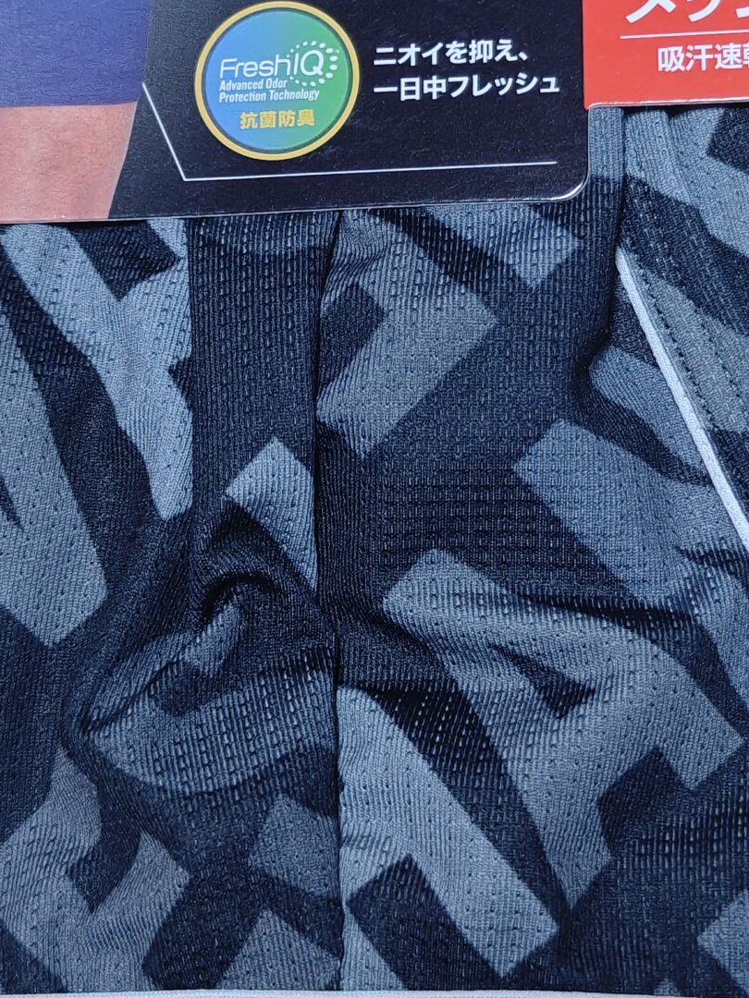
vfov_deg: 18.0
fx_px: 3145
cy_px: 294
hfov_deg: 13.5
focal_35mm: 109
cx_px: 542
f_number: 1.63
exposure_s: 1/51.1
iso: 384
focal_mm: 8.72
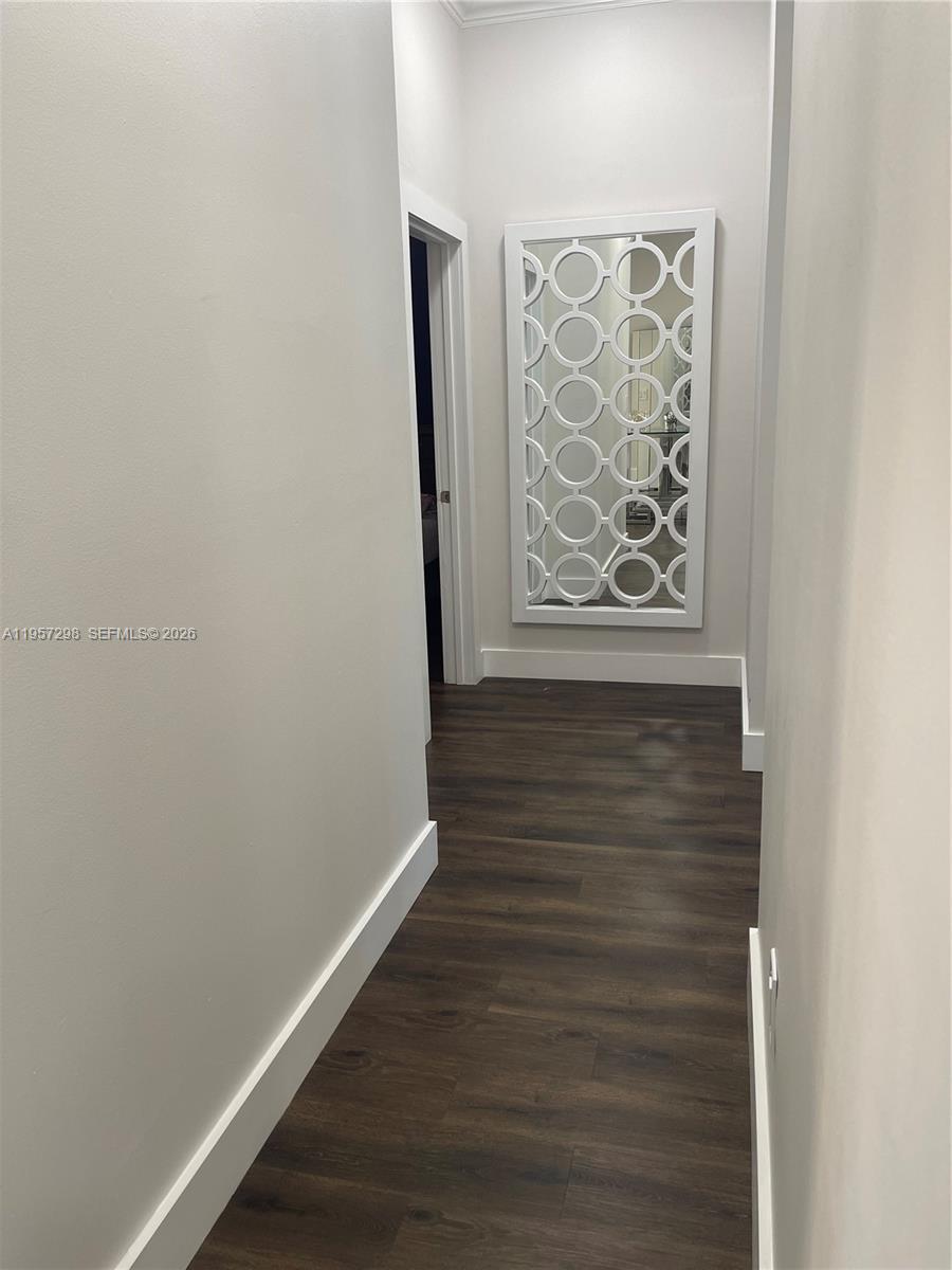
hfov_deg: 53.1
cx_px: 476
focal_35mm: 26
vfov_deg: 67.3
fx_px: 953
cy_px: 635
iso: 80
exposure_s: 1/60
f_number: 1.6
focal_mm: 5.1
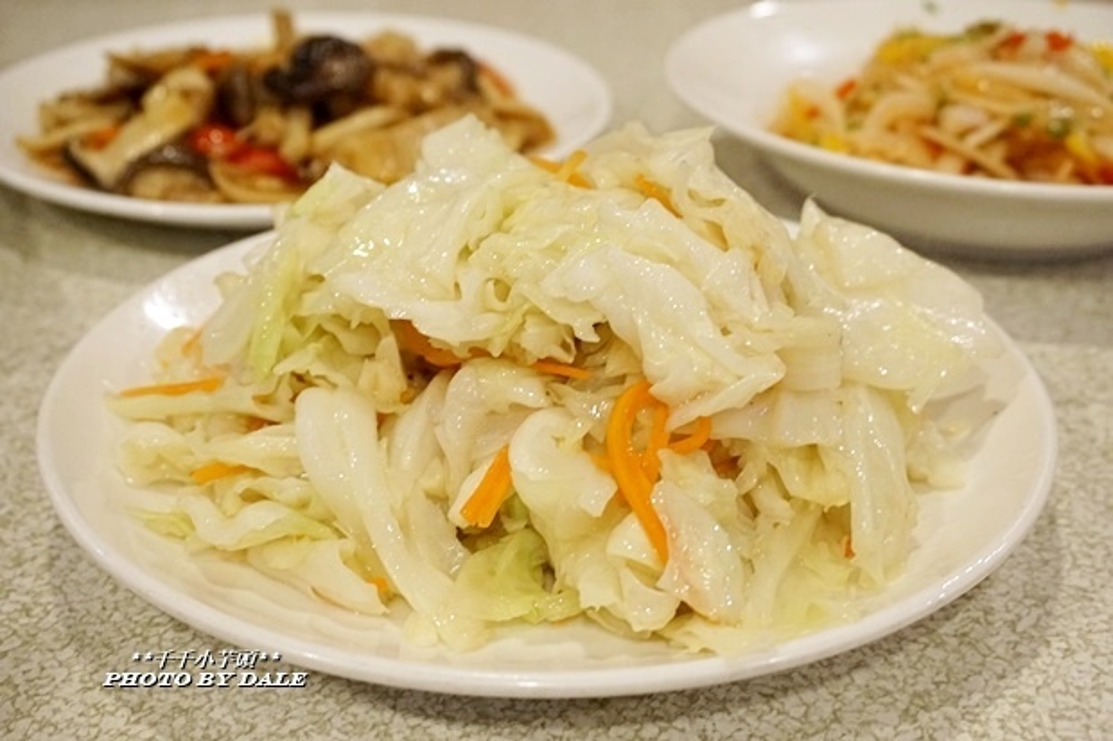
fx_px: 1344
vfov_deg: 30.8
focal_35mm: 44
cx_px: 556
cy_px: 370
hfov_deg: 45.0
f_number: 5.6
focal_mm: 29
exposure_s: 1/60
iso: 1600
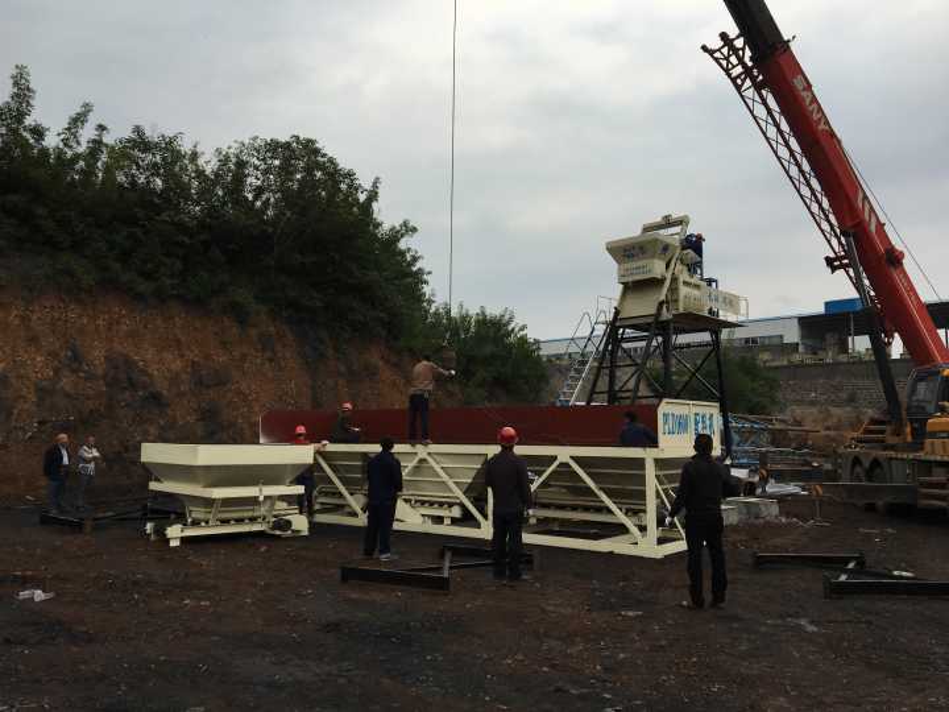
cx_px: 474
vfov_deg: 48.2
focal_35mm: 29
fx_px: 795
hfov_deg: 61.7
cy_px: 356
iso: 25
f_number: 2.2
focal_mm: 4.15
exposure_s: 1/349
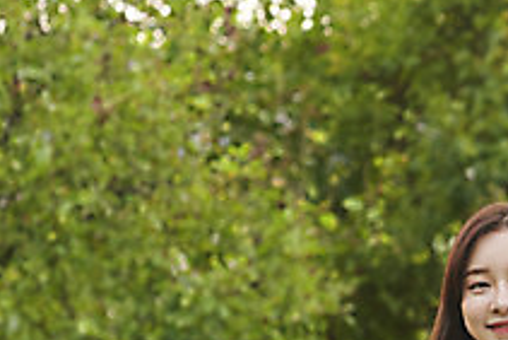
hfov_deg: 6.2
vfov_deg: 4.2
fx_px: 4646
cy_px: 412
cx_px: 719
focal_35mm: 329
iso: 320
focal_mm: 116
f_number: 4.5
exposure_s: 1/100
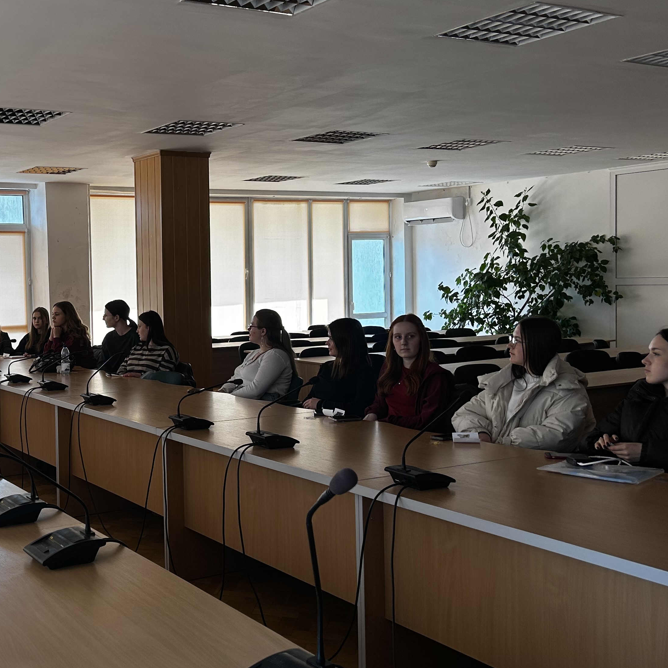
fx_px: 917
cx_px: 132
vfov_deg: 40.0
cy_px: 309
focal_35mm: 42
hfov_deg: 38.5
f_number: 1.5
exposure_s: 1/326
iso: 50
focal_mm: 5.7
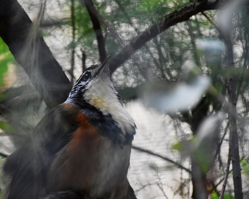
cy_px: 99
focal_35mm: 238
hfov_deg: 8.1
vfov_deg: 6.5
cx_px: 112
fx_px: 1754
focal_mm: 140
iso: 2200
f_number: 5.6
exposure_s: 1/500
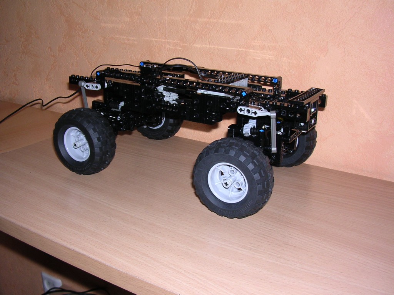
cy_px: 148
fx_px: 433
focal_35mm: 38
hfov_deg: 49.0
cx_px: 197
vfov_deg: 37.7
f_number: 2.8
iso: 100
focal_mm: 5.8
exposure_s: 1/60.1
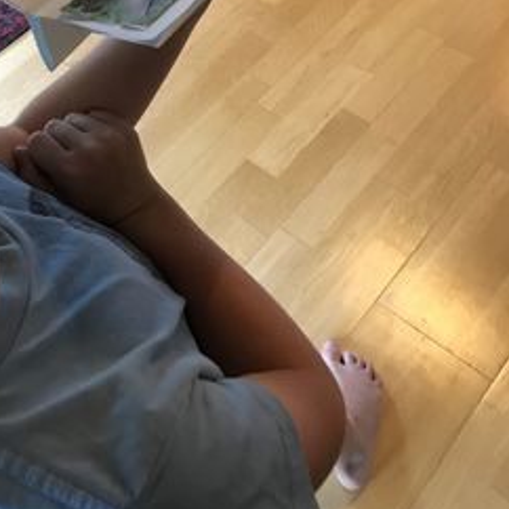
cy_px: 48
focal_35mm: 49
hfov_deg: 34.0
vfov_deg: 32.9
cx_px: 133
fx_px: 815
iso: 100
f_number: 1.8
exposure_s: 1/14
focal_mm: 3.99
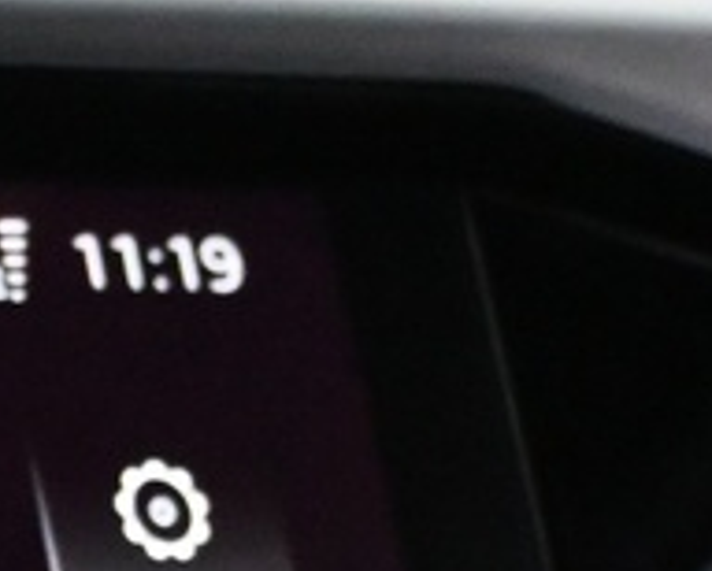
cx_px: -1372
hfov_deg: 6.6
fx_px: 5631
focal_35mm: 267
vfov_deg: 5.7
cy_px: 1109
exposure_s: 1/60
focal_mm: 22.5
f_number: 4
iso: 3200
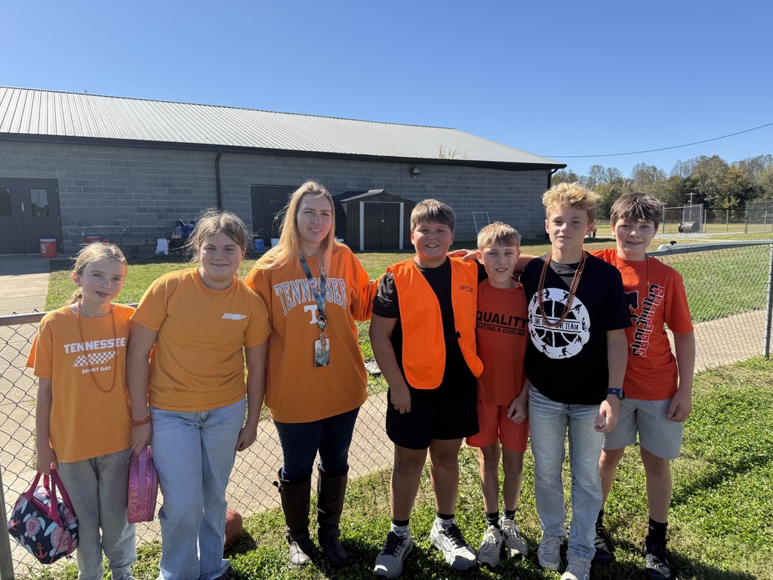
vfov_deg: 56.8
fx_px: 536
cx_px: 386
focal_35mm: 24
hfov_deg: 71.6
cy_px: 290
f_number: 1.78
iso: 80
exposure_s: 1/2525
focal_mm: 6.76
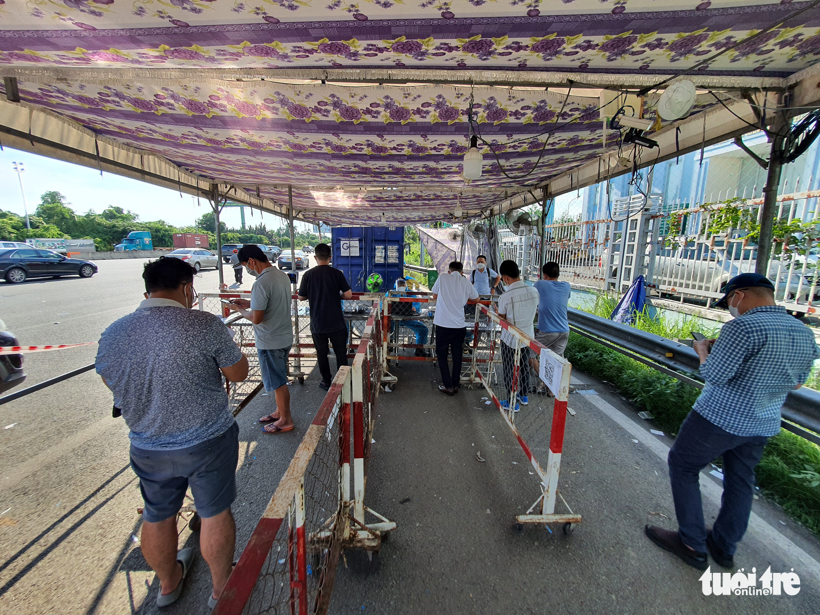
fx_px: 308
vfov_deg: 89.9
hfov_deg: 106.2
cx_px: 410
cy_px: 308
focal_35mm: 13
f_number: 2.2
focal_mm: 1.8
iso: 50
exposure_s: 1/293
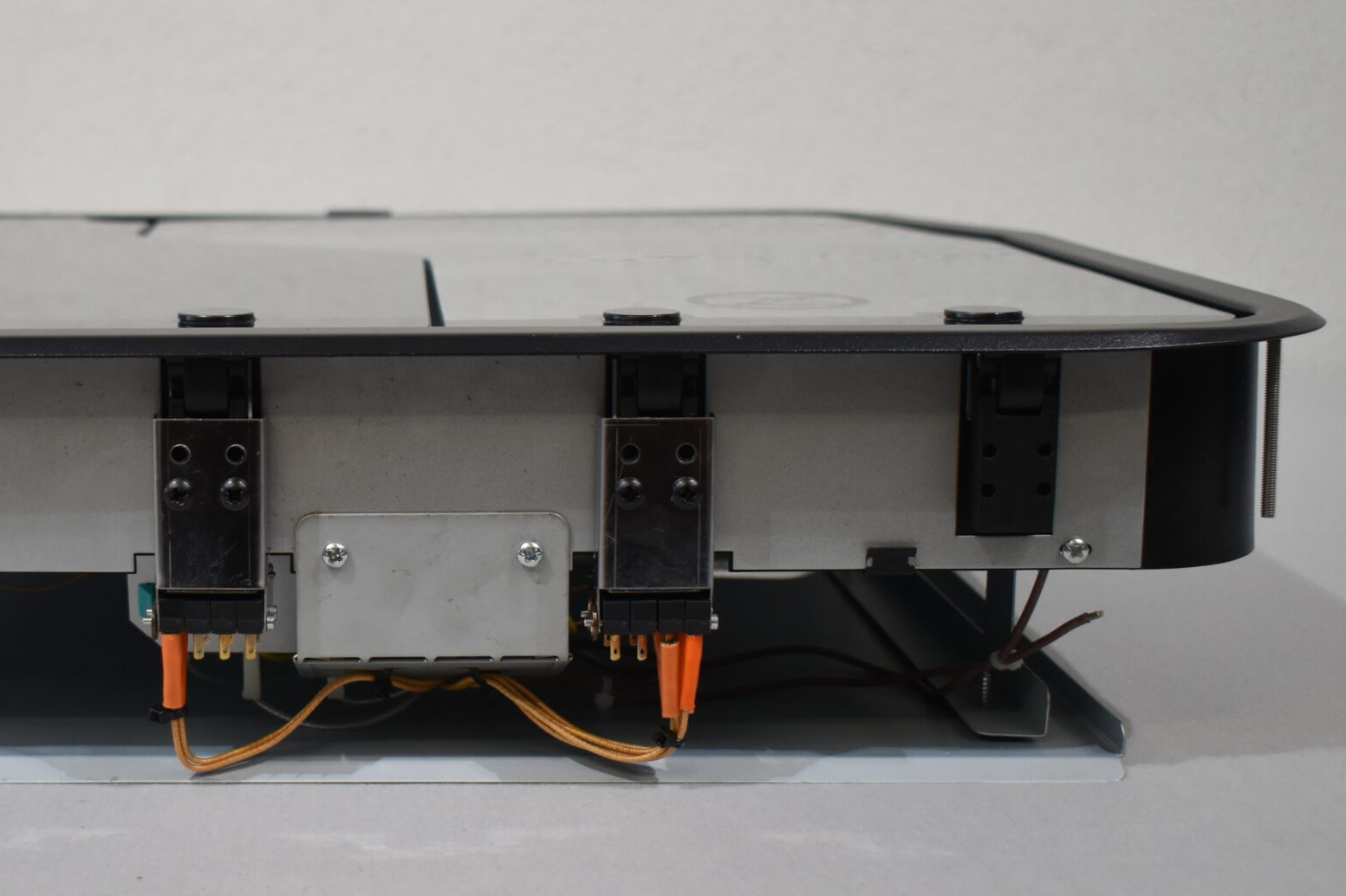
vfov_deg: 22.0
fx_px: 2311
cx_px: 343
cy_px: 406
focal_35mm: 62
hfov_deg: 31.9
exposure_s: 1/250
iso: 720
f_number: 4
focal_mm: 25
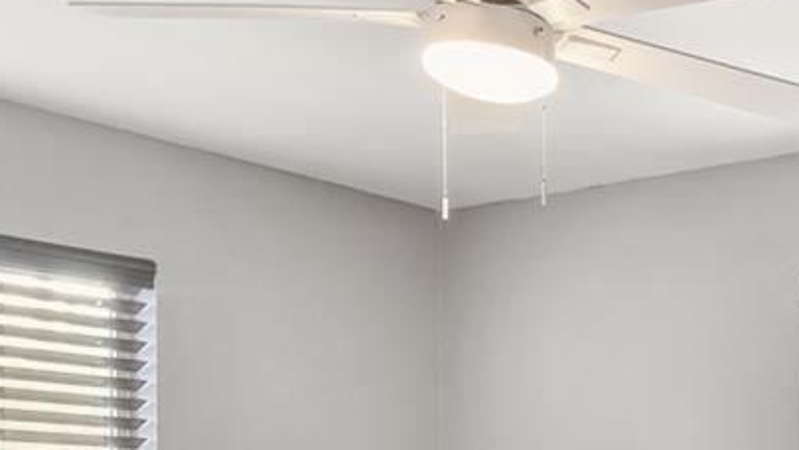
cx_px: 1016
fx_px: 1314
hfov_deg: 28.3
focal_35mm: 62
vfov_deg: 18.5
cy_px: 523
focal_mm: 10
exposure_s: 1/1.67
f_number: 7.1
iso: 100
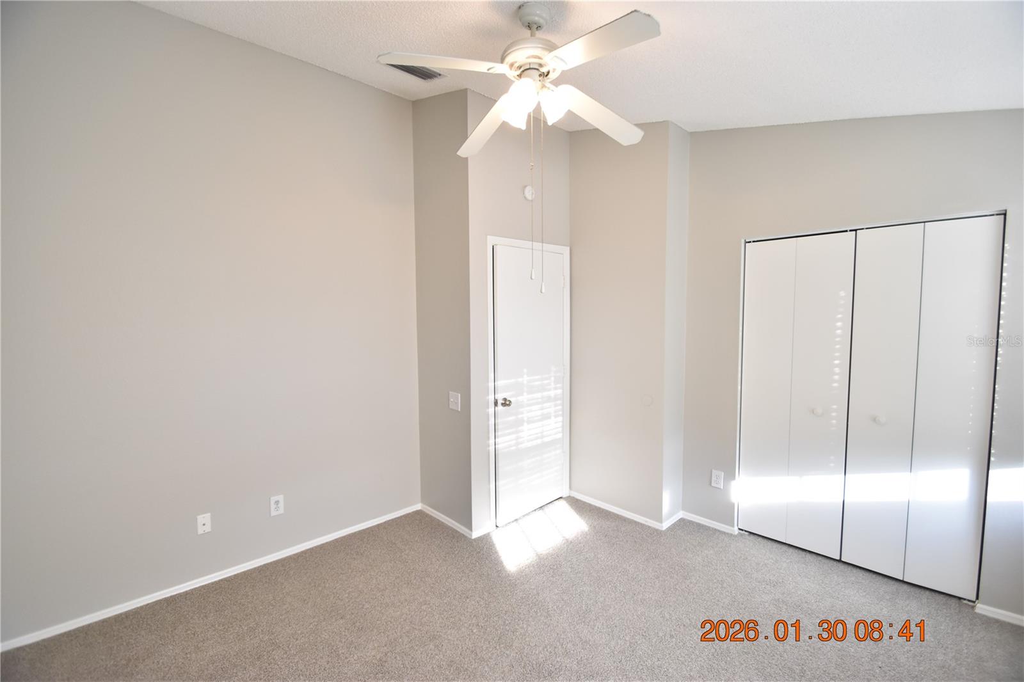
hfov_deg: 100.4
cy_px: 341
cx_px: 512
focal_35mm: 15
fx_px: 427
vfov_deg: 77.3
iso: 800
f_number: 3.5
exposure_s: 1/125
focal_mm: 10
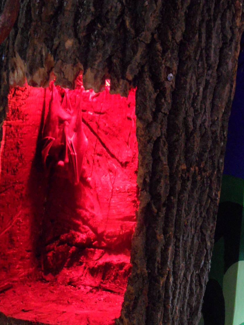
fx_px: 545
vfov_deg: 32.8
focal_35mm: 58
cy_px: 226
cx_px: 91
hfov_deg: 25.2
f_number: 3.6
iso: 400
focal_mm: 6.5
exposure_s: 1/4
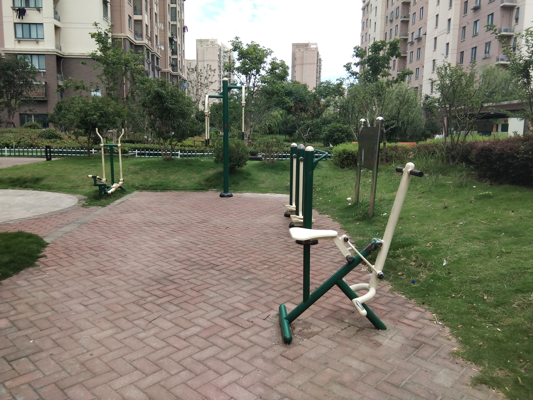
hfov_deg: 58.4
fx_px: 477
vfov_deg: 45.4
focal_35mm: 31
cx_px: 266
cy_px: 200
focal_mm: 3.69
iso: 50
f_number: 2.2
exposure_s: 1/622
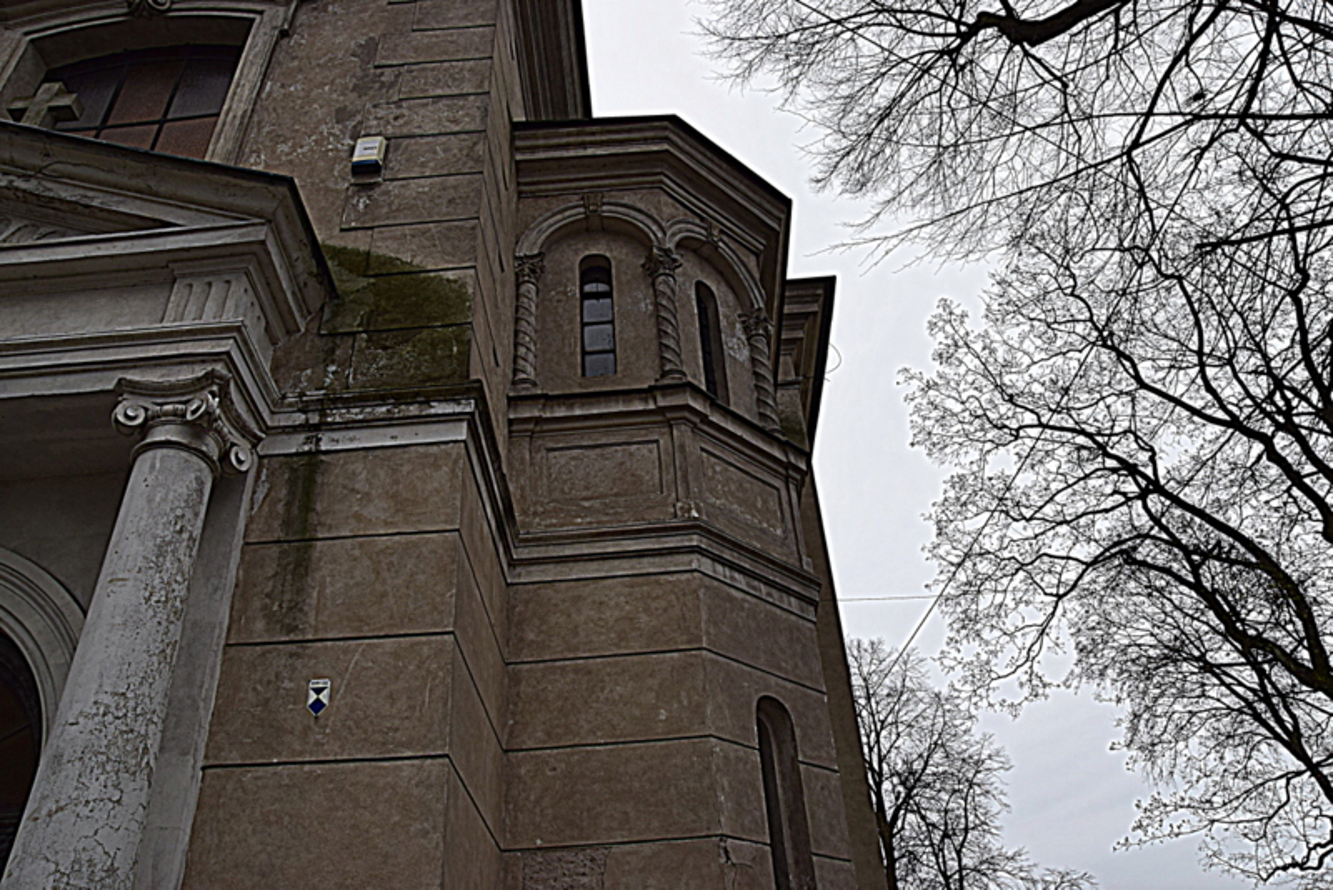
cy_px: 445
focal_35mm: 27
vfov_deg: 48.0
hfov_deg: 67.4
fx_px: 1000
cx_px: 666
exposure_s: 1/125
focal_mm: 18
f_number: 9
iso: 400
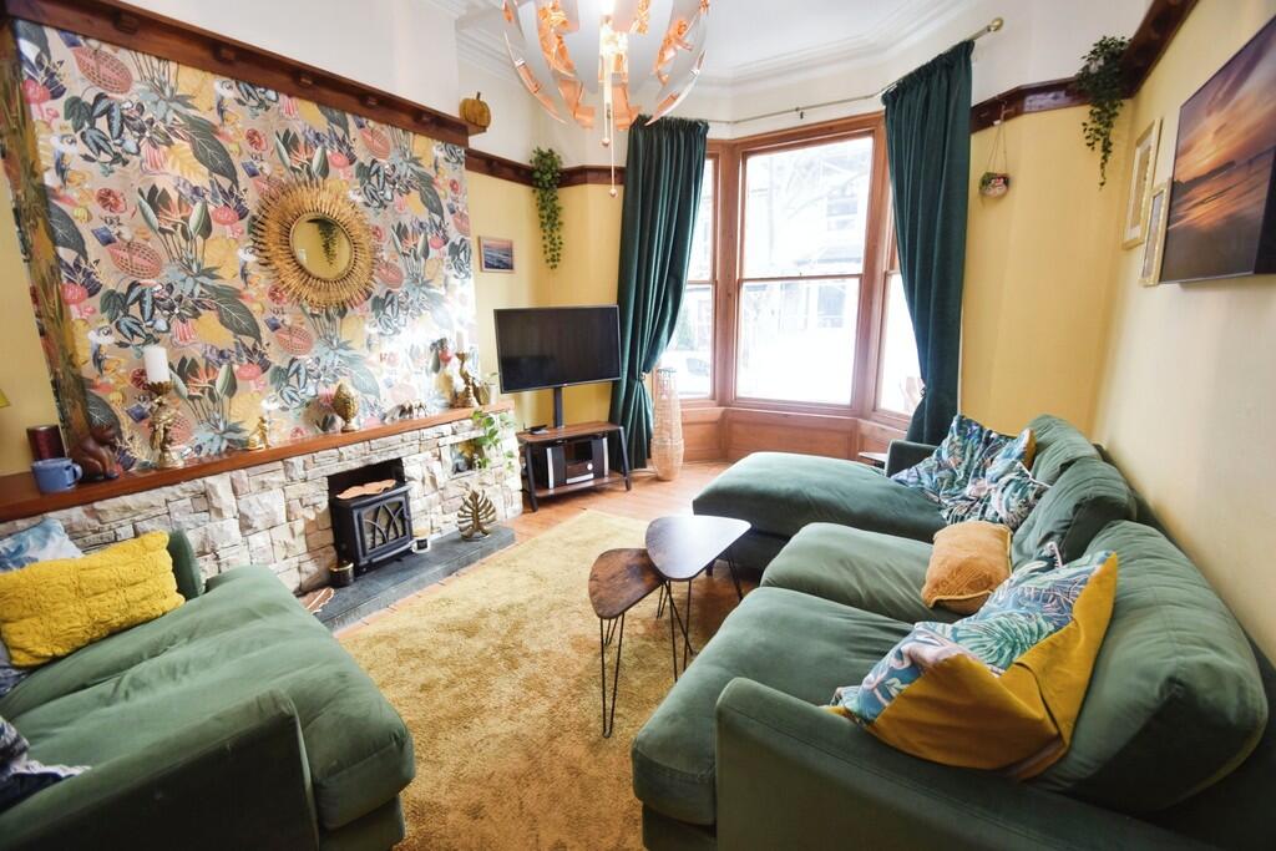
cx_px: 638
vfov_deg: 77.3
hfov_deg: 100.4
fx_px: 532
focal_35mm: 15
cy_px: 426
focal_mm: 10
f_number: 4
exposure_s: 1/60
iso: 560
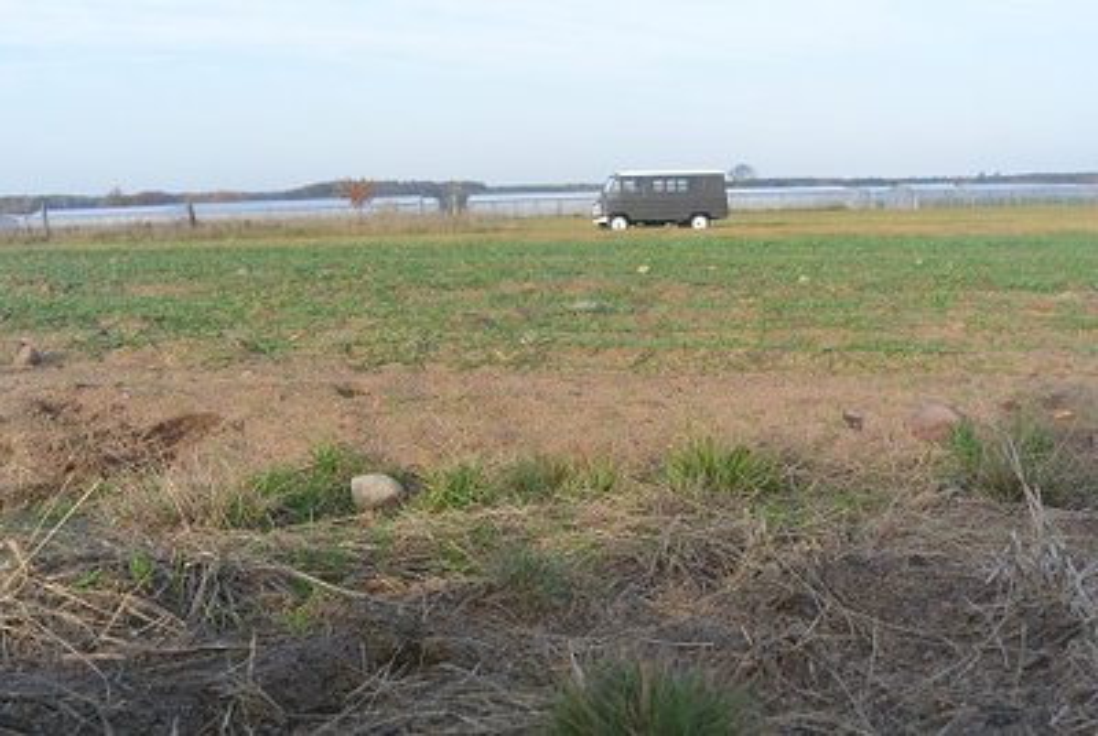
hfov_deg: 53.1
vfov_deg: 37.0
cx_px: 549
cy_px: 368
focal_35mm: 36
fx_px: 1100
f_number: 4
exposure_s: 1/320
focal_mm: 13.5
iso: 200
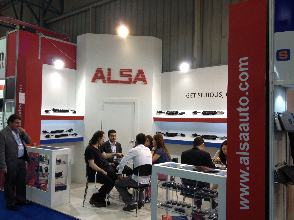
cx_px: 147
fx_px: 297
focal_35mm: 35
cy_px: 110
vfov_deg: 40.7
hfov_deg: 52.6
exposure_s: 1/60
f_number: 2.4
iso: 64
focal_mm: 4.28
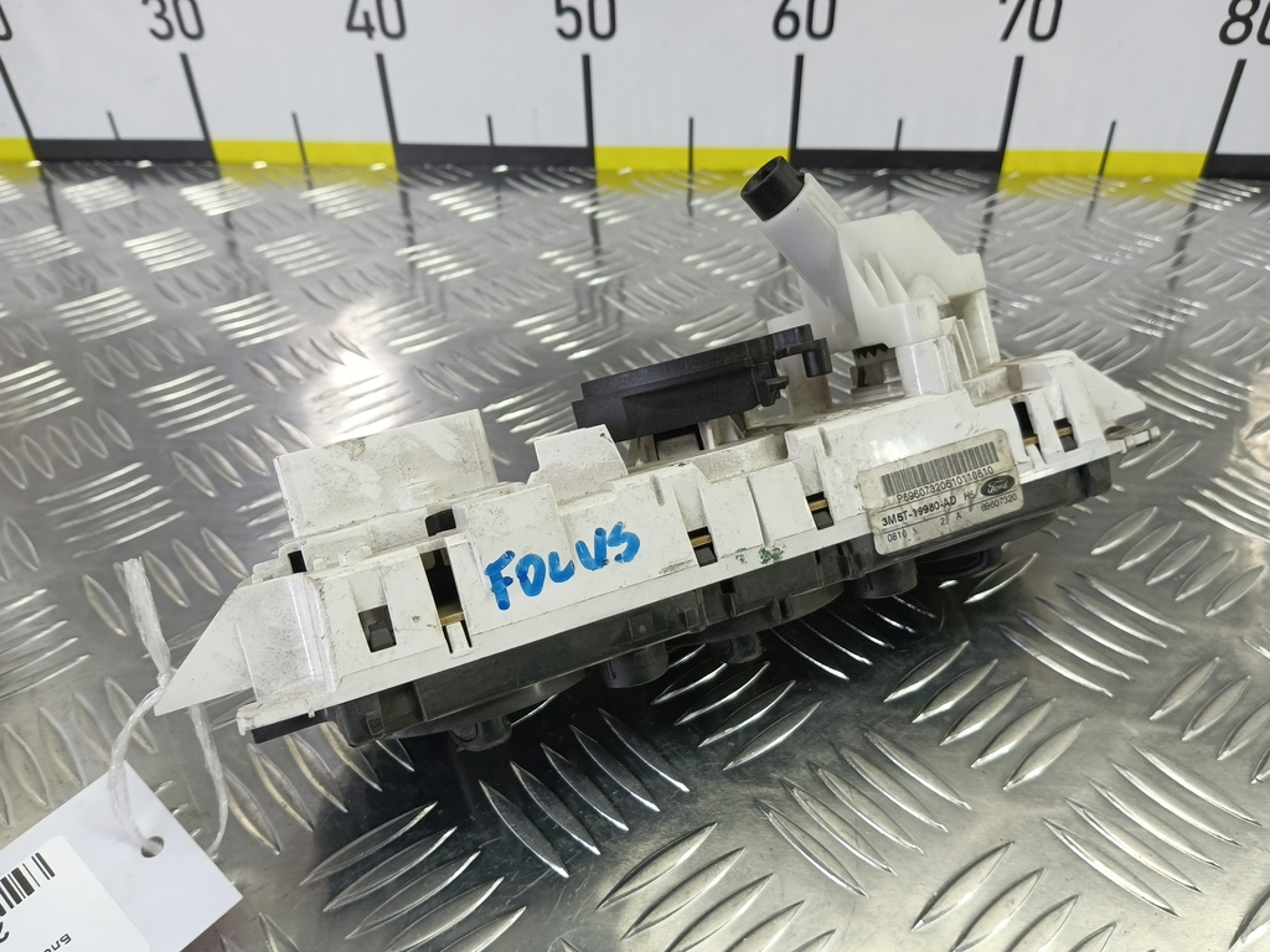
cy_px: 476
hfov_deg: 73.9
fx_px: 844
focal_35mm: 23
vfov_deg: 58.9
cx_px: 635
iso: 109
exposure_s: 1/50
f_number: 1.6
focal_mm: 4.11
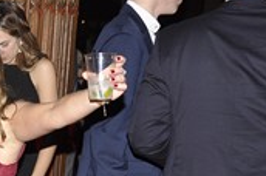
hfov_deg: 16.1
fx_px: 882
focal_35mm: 120
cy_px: 242
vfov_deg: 11.1
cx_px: -94
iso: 400
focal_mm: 25
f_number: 5
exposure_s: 1/60
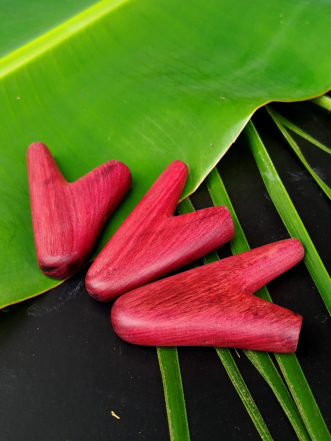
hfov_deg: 30.3
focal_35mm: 48
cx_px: 166
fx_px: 612
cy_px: 220
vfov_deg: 39.7
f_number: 1.7
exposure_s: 1/151
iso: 50
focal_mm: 5.31
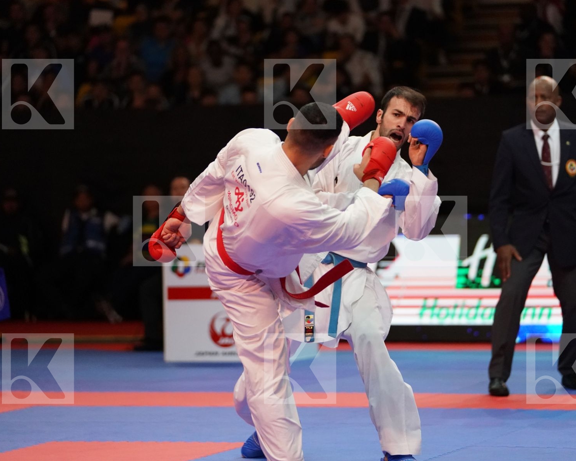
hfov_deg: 12.7
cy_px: 231
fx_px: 2591
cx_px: 300
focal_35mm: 152
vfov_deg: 10.2
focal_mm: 134
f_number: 2.8
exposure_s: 1/1000
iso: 6400
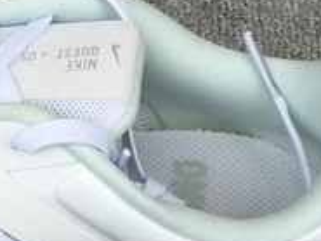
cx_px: -42
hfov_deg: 12.8
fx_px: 1401
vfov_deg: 9.6
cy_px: 325
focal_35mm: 151
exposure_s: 1/150
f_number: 2.4
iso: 25
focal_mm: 3.3
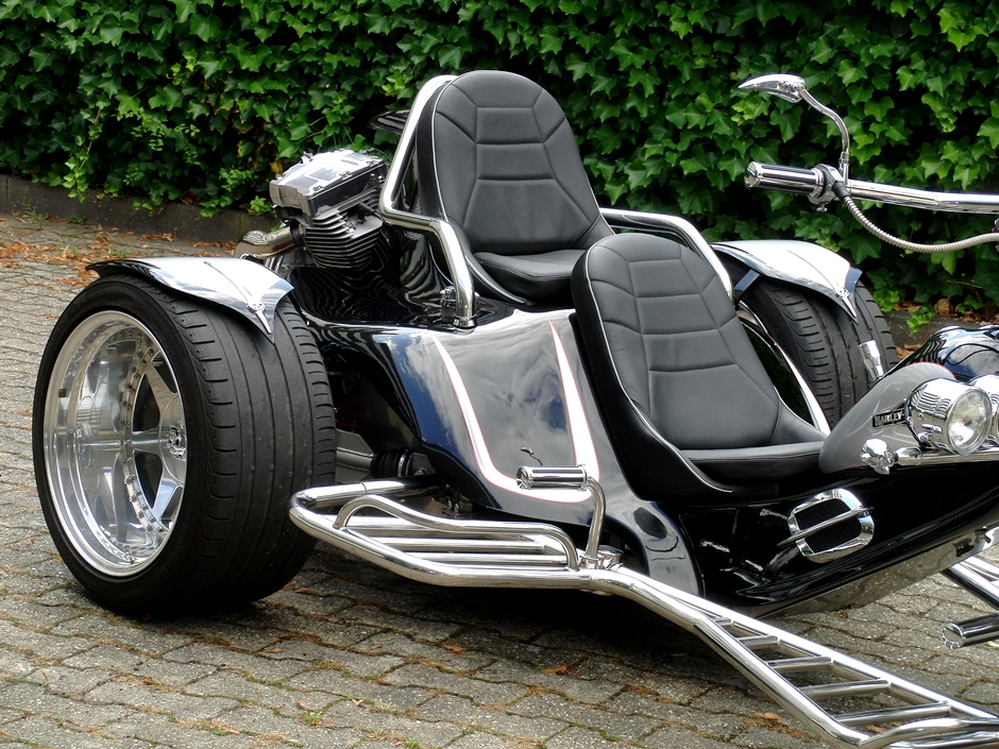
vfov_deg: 15.2
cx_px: 500
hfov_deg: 20.2
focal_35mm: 97
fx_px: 2799
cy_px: 374
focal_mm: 16.87
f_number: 4.2
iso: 100
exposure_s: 1/160
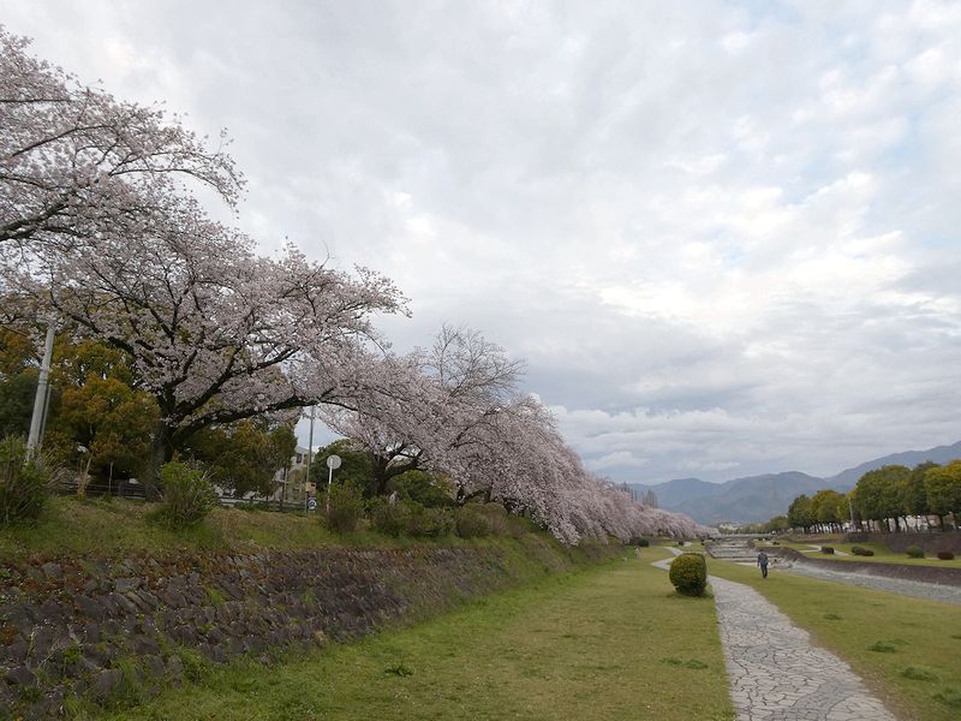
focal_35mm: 24
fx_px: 666
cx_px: 480
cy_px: 360
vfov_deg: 56.8
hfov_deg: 71.6
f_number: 3.3
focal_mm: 4.3
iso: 80
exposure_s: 1/160
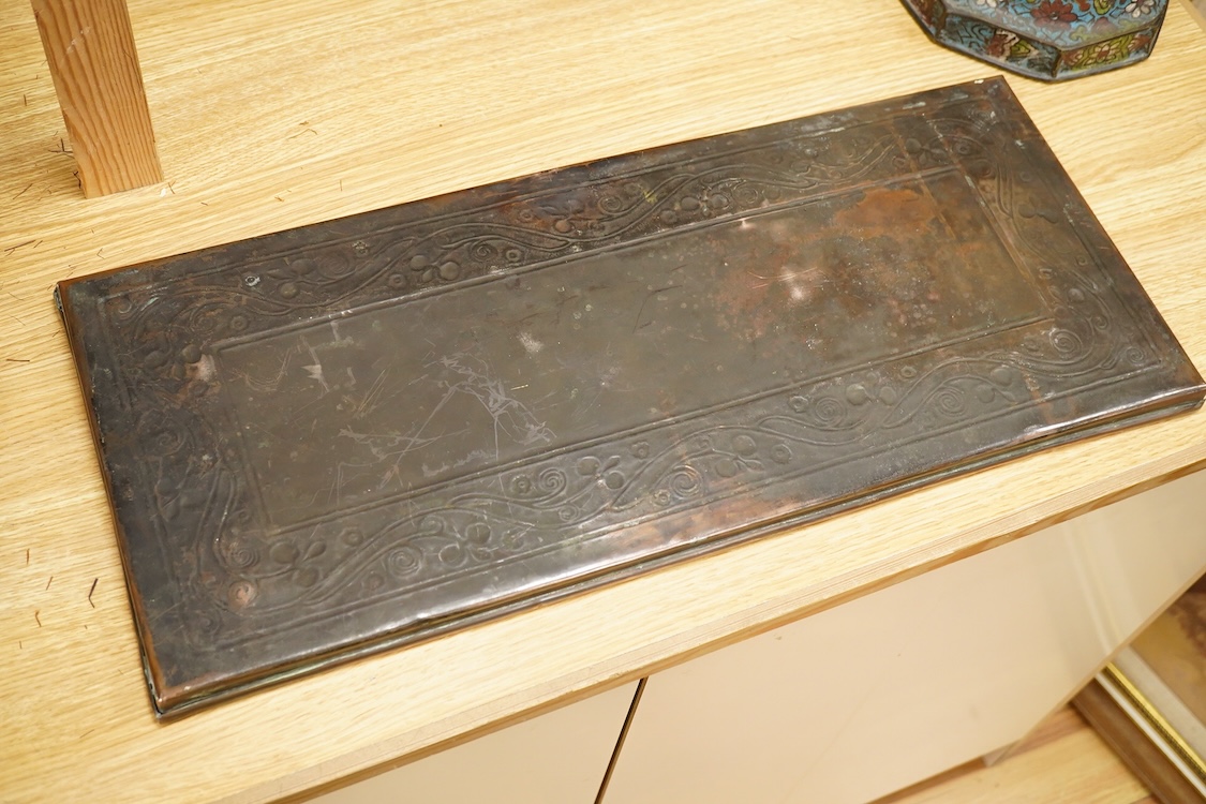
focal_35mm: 45
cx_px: 603
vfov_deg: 29.9
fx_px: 1507
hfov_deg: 43.6
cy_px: 402
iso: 2000
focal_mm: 30
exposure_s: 1/125
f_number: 7.1
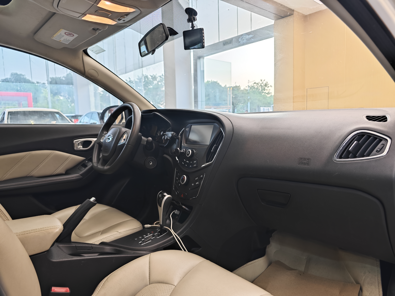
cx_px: 198
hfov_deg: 73.9
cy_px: 148
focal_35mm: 23
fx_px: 262
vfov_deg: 58.9
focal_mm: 8.7
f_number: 1.9
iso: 500
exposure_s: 1/50
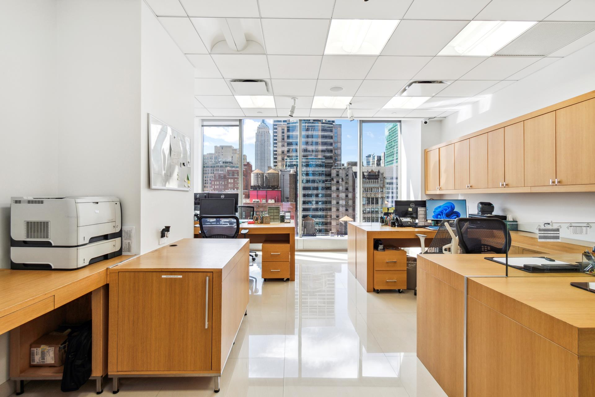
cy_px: 198
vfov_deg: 77.3
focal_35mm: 15
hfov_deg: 100.4
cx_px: 298
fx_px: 248
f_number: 8
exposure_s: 1/30
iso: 100
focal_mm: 10
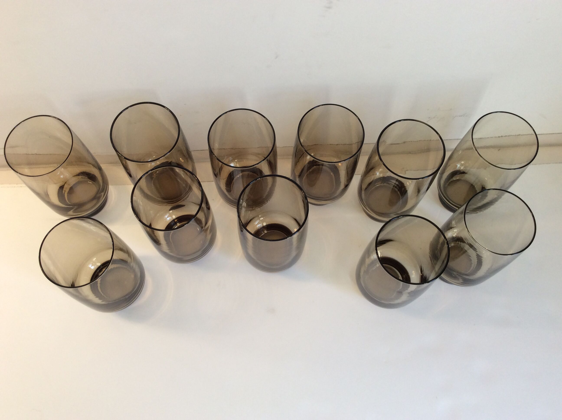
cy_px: 210
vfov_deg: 44.1
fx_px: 519
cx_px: 281
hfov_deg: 56.9
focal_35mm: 32
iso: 50
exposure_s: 1/100
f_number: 2.4
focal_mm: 3.3
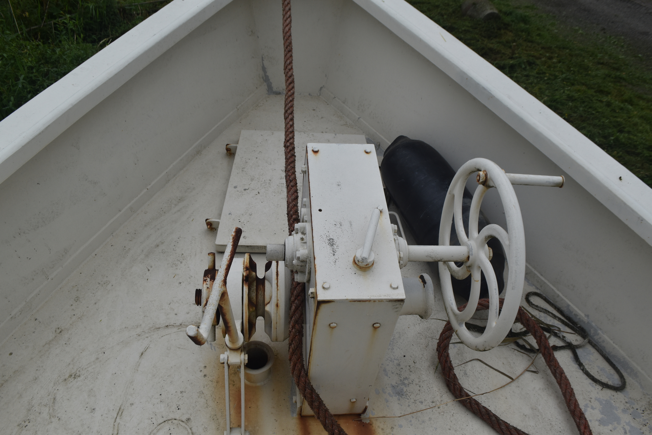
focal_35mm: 27
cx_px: 326
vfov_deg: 47.9
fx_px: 489
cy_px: 218
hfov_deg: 67.4
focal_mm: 18
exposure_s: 1/250
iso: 200
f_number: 8
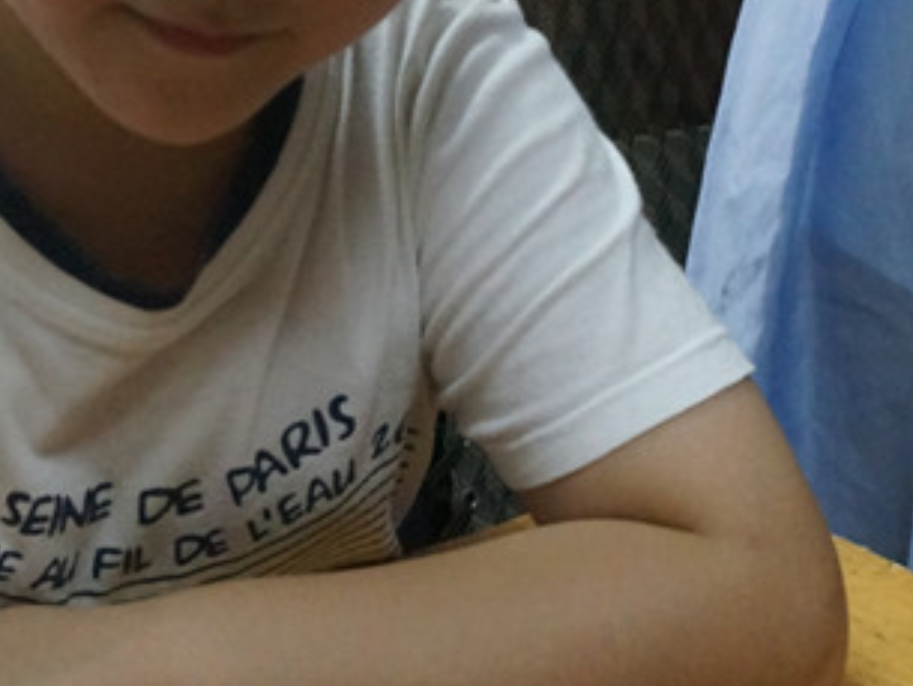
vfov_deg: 14.2
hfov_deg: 18.8
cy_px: 374
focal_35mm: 104
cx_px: 323
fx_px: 2744
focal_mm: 22
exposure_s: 1/100
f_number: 5
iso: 3200
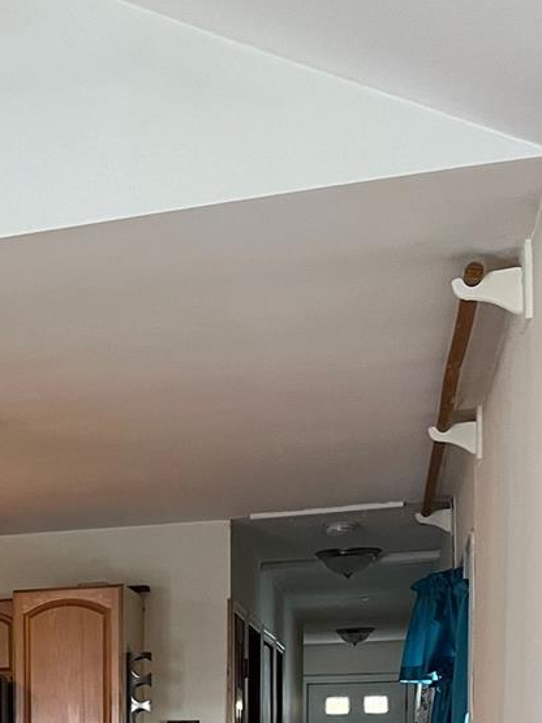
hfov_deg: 18.7
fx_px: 1504
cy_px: 849
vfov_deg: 24.7
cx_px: -194
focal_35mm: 72
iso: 400
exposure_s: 1/60
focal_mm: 5.1
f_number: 1.6
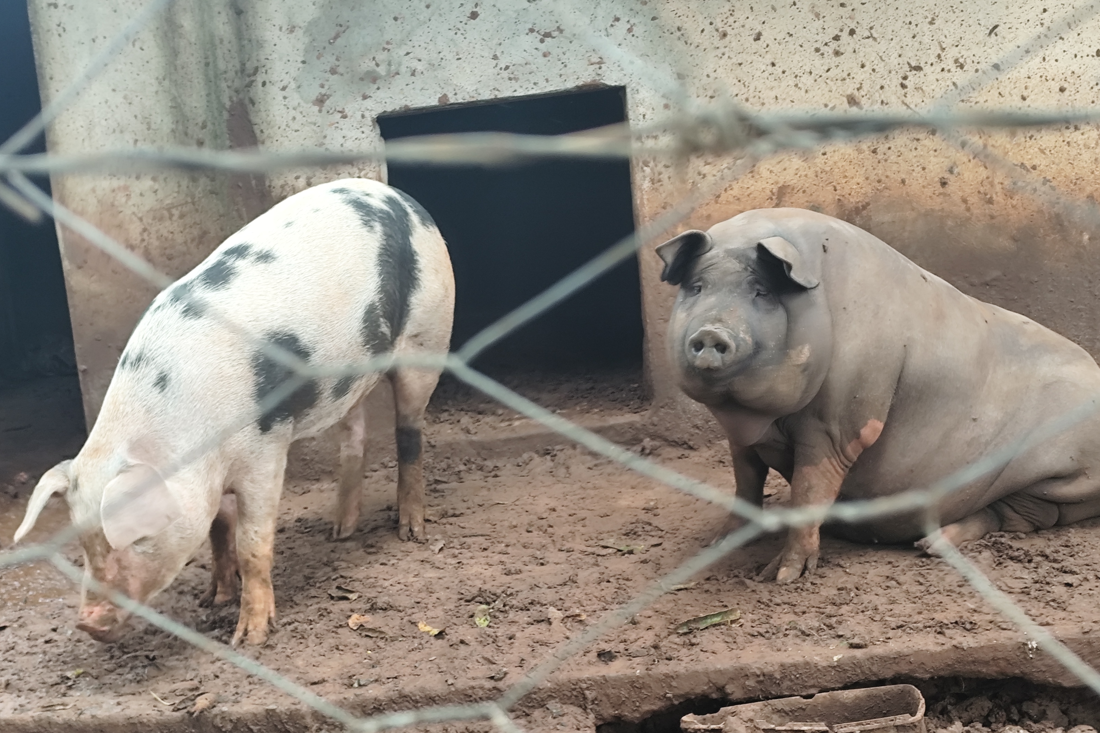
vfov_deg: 22.2
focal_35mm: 61
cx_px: 513
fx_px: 1864
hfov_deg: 32.9
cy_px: 487
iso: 160
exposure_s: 1/120
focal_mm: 6.19
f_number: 1.65
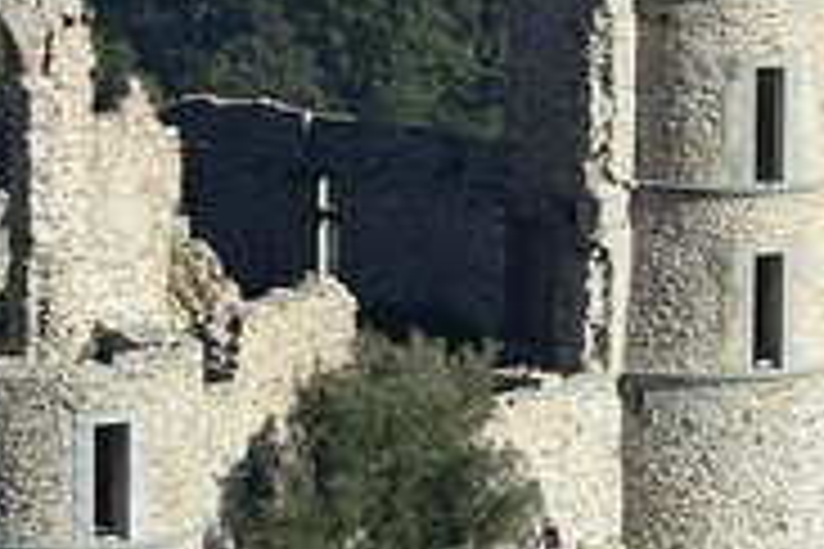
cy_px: 2570
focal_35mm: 1065
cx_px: 236
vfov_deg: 1.3
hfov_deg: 1.9
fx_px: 24375
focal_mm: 122
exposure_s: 1/1250
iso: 800
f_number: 9
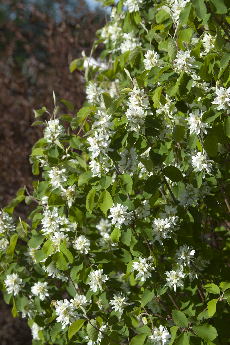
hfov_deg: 18.9
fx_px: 691
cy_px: 172
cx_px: 115
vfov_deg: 28.1
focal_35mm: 72
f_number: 6.3
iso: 200
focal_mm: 48
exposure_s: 1/640
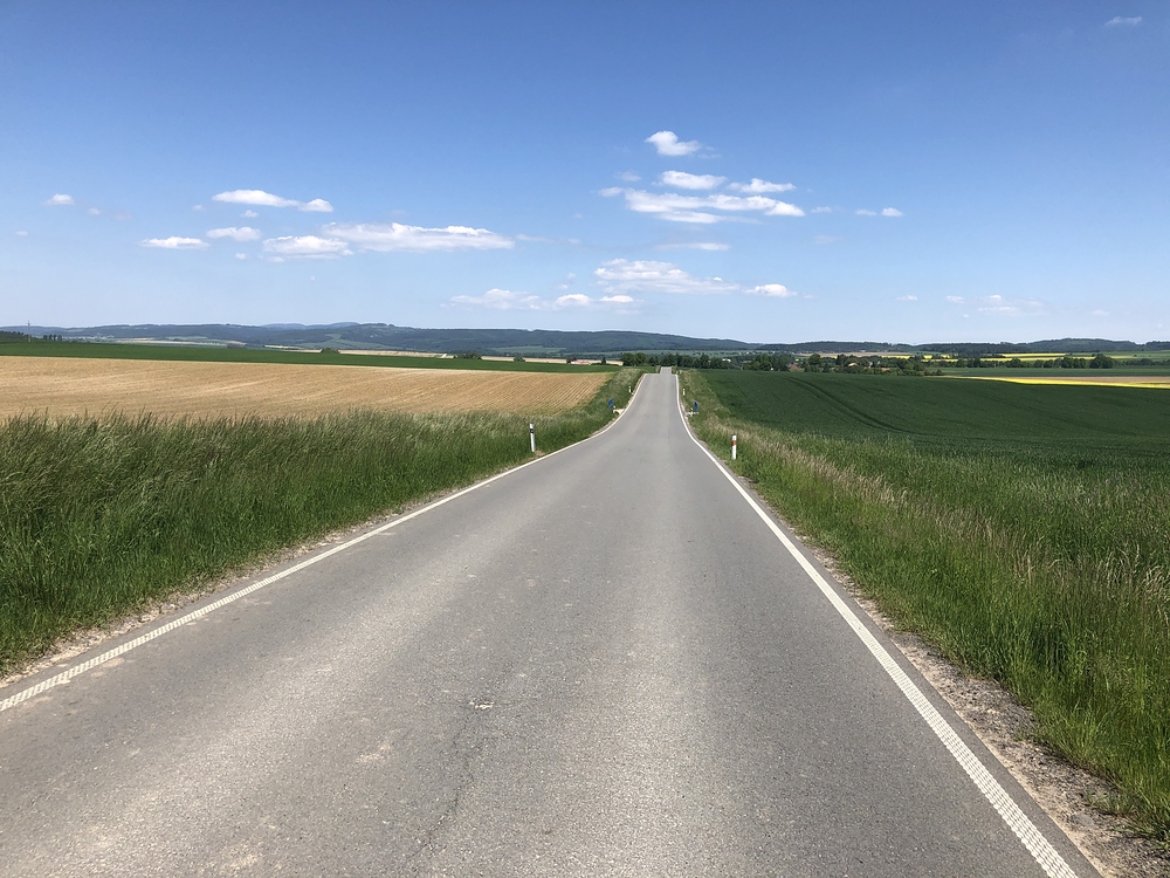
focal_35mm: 28
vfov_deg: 49.7
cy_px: 439
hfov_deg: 63.4
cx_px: 585
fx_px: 946
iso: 20
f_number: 1.8
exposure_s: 1/2525
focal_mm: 3.99
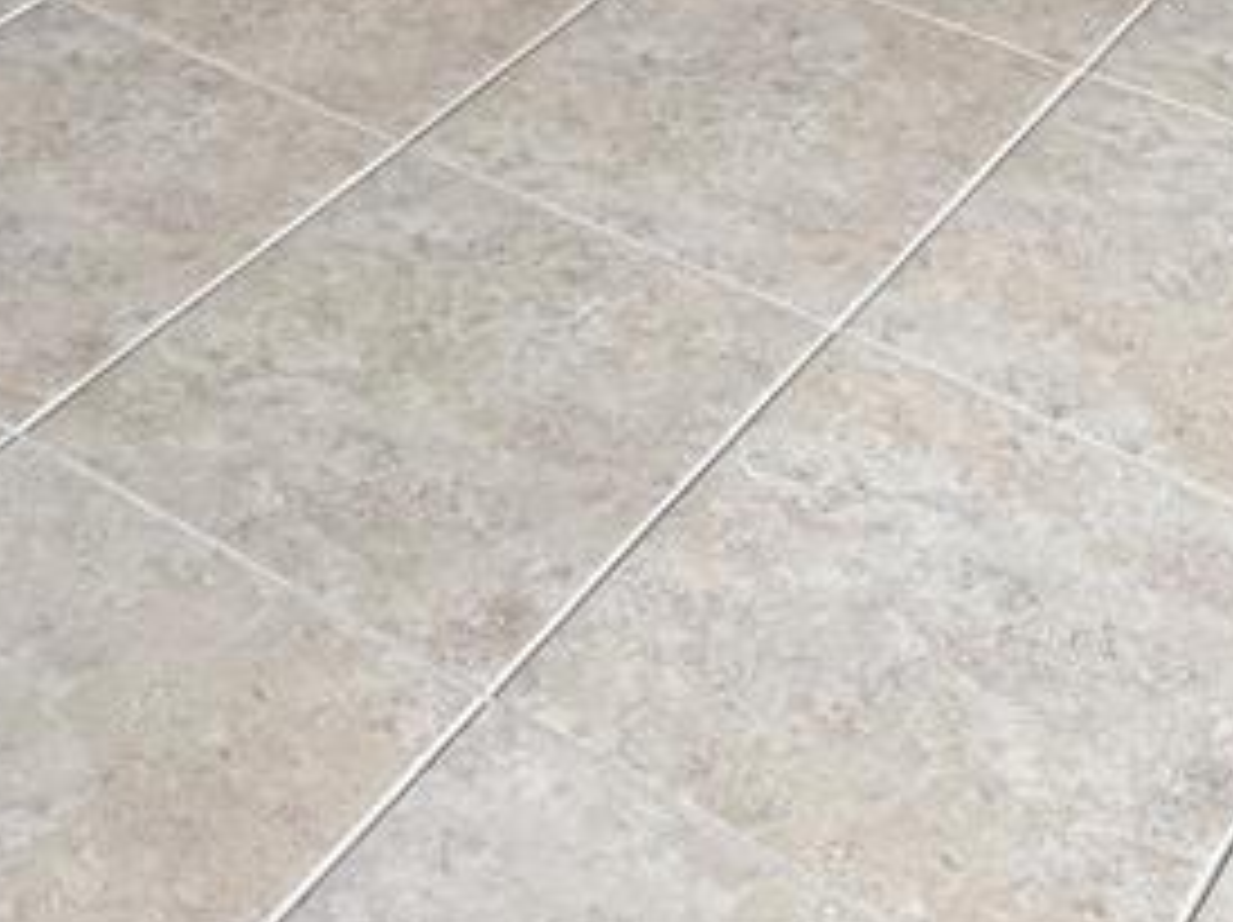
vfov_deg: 16.5
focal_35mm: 73
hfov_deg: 26.7
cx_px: 648
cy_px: -778
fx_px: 2598
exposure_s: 1/60
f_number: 1.6
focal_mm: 5.96
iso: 160
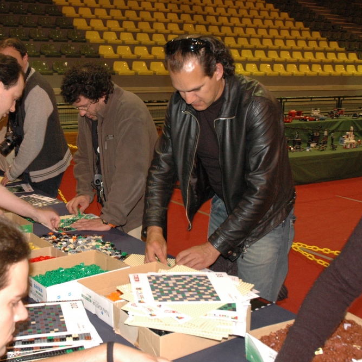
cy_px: 180
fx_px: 556
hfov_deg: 35.9
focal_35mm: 47
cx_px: 139
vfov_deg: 36.1
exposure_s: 1/20
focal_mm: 24
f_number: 6.3
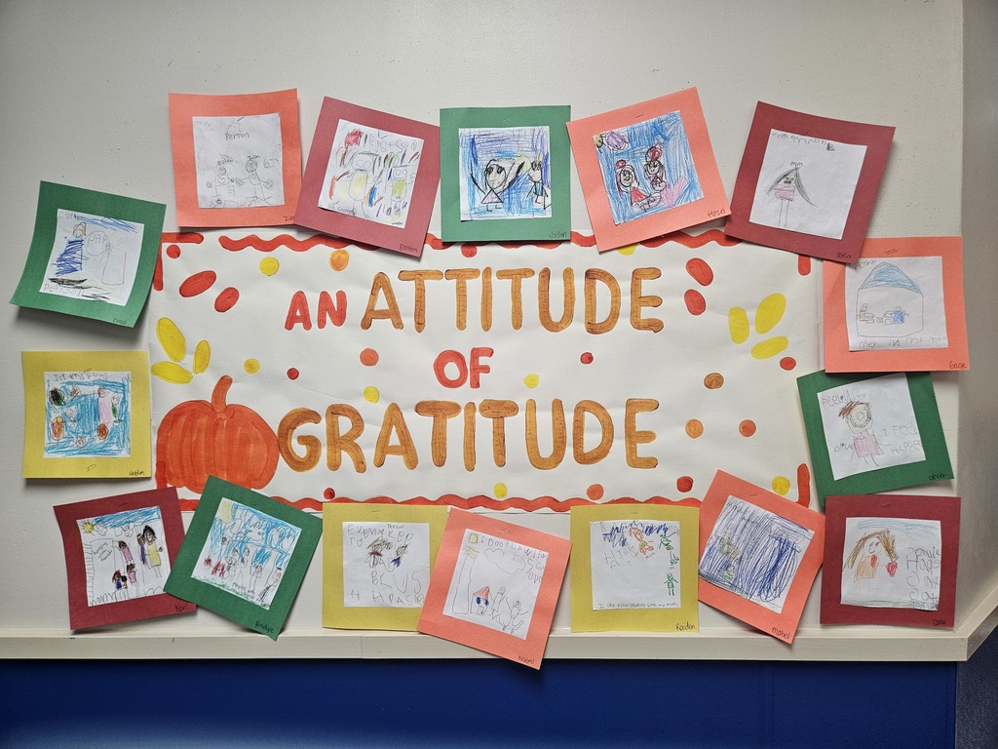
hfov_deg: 73.9
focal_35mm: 23
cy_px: 374
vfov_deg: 58.9
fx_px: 663
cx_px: 499
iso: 125
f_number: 1.8
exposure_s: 1/120
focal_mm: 5.4
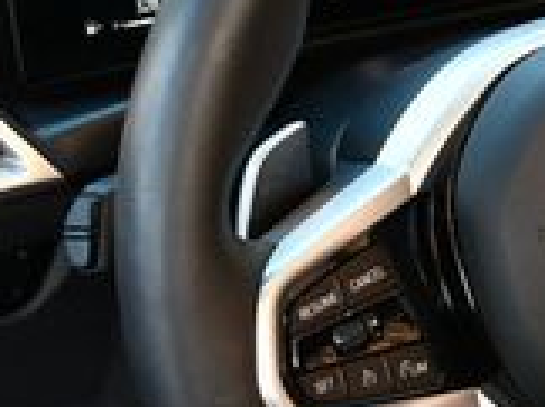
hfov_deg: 13.6
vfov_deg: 10.8
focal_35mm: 137
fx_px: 2154
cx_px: 807
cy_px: 198
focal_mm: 18
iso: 500
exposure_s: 1/250
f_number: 3.5
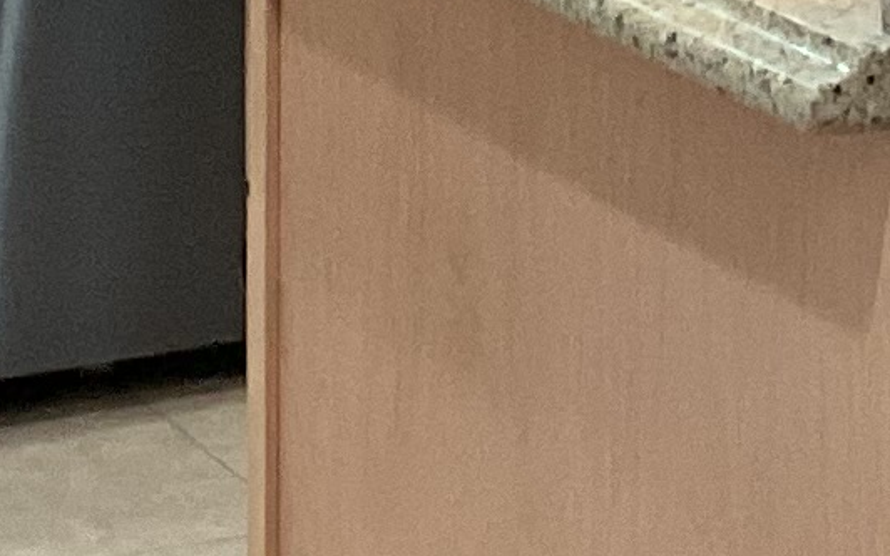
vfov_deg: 5.5
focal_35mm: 233
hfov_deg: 8.9
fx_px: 5649
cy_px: -620
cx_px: 997
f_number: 1.8
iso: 125
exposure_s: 1/60
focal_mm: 3
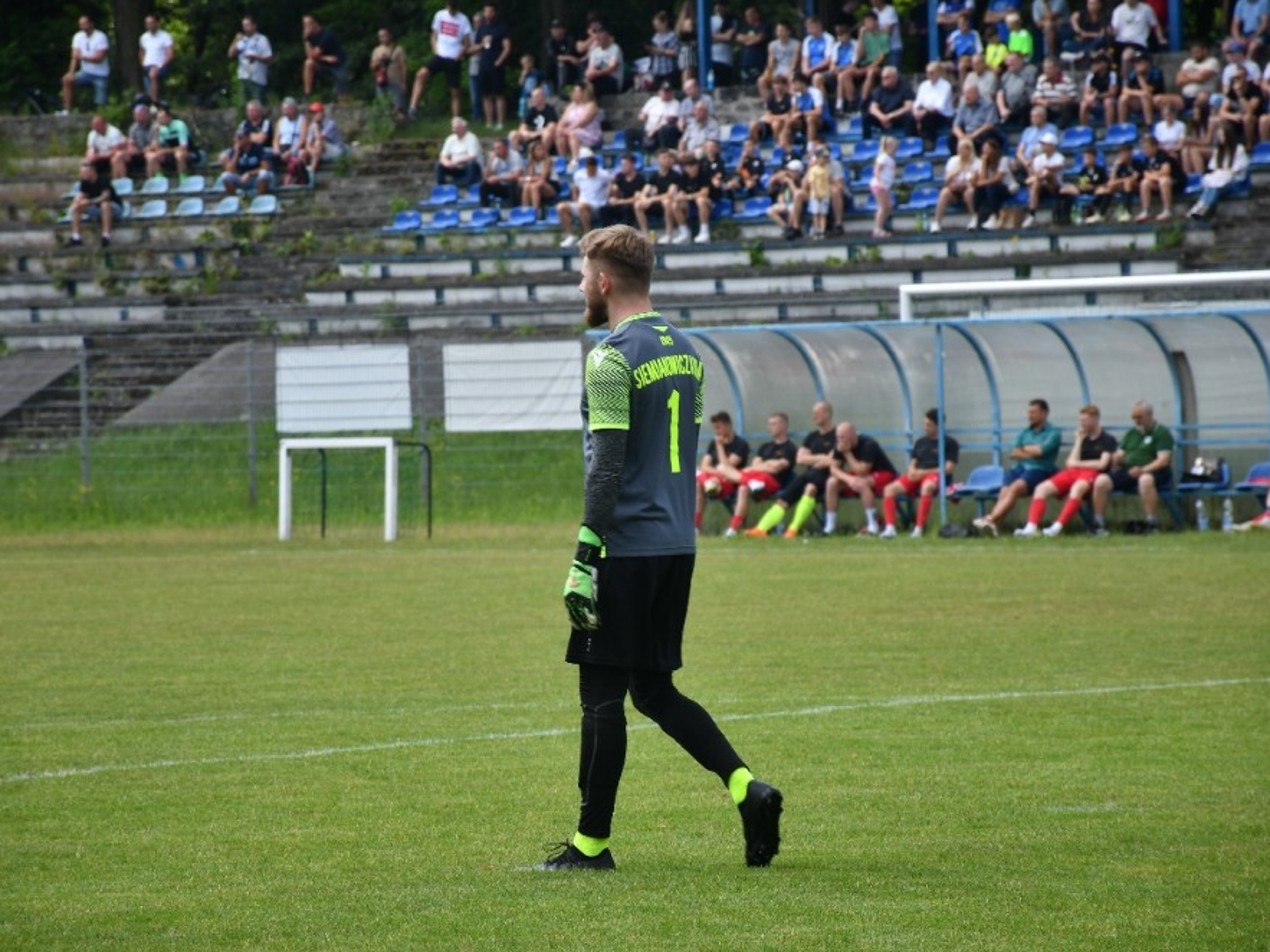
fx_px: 7300
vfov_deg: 7.5
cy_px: 477
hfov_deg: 9.9
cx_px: 596
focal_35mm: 199
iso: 180
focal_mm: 122
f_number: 5.6
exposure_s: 1/320
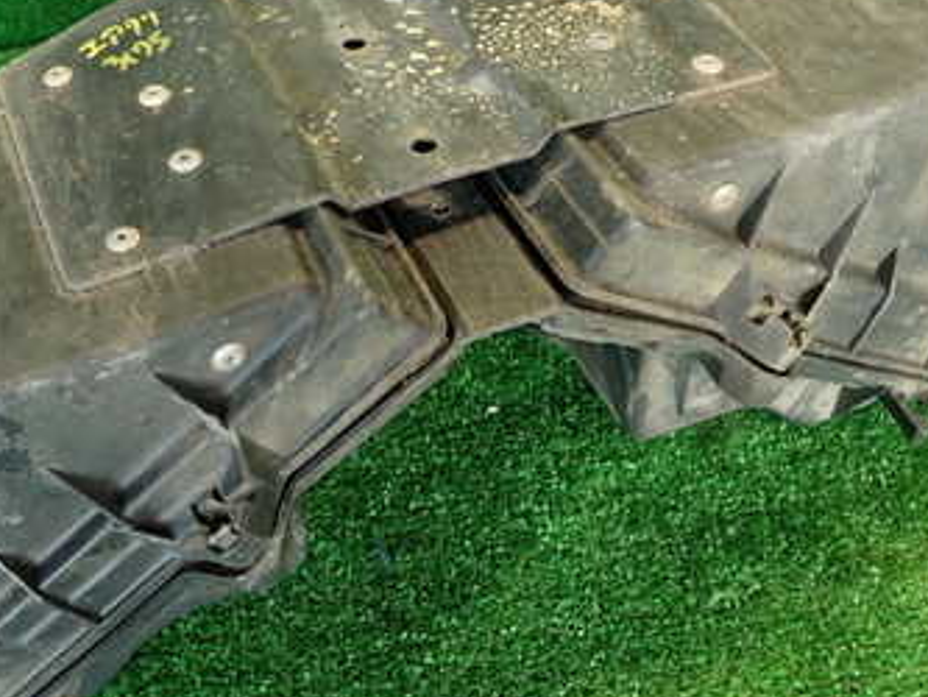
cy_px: 340
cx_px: 329
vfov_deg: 32.2
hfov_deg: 41.6
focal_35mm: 45
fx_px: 1207
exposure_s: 1/50
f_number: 2
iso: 200
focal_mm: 4.5
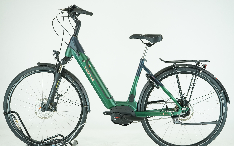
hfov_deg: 36.9
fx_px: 351
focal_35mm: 55
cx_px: 117
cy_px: 79
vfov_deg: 23.5
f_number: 5.6
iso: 1600
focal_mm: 53
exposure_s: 1/200
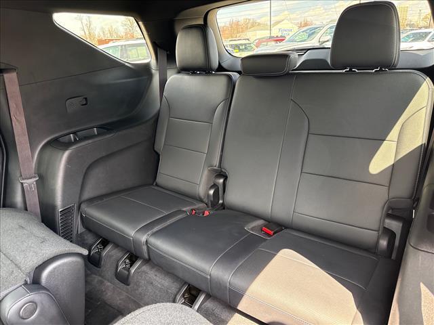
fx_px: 301
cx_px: 217
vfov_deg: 56.8
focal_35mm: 24
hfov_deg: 71.6
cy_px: 162
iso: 400
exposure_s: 1/60
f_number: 1.78
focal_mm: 6.76
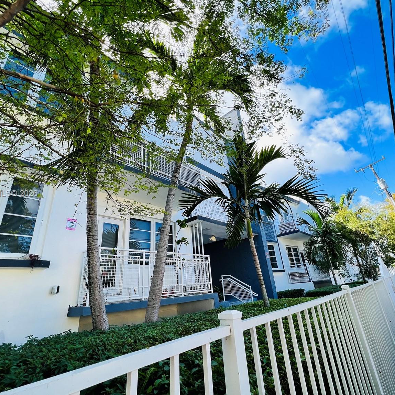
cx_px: 206
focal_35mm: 16
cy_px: 194
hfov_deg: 87.4
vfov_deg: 87.4
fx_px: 207
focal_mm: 1.57
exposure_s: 1/419
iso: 32
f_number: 1.8
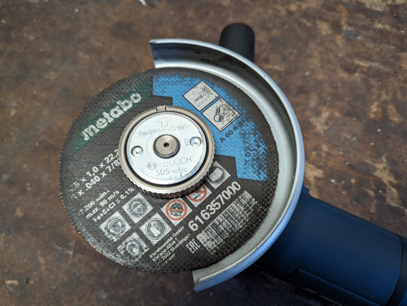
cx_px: 204
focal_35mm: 24
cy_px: 153
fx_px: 283
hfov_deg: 71.5
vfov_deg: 56.9
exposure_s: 1/33.3
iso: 261
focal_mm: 6.81
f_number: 1.85
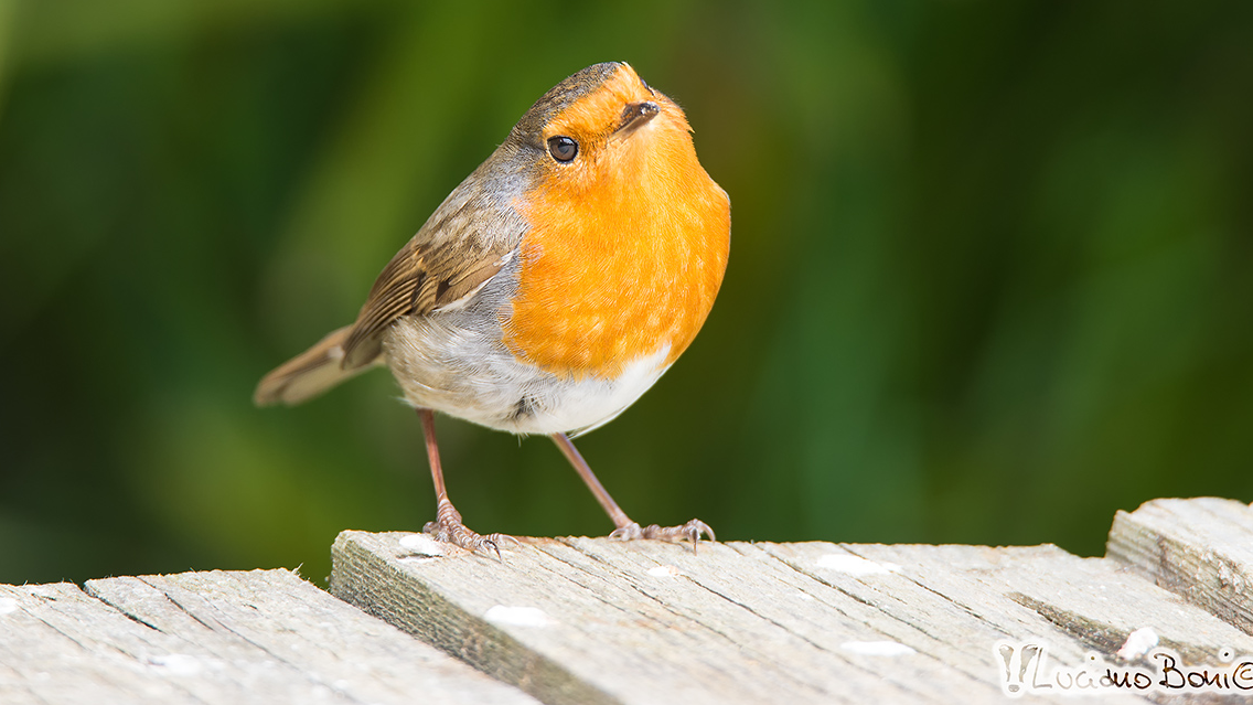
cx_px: 630
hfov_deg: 3.3
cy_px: 269
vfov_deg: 1.8
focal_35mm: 664
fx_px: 22061
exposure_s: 1/200
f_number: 9
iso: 400
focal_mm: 600
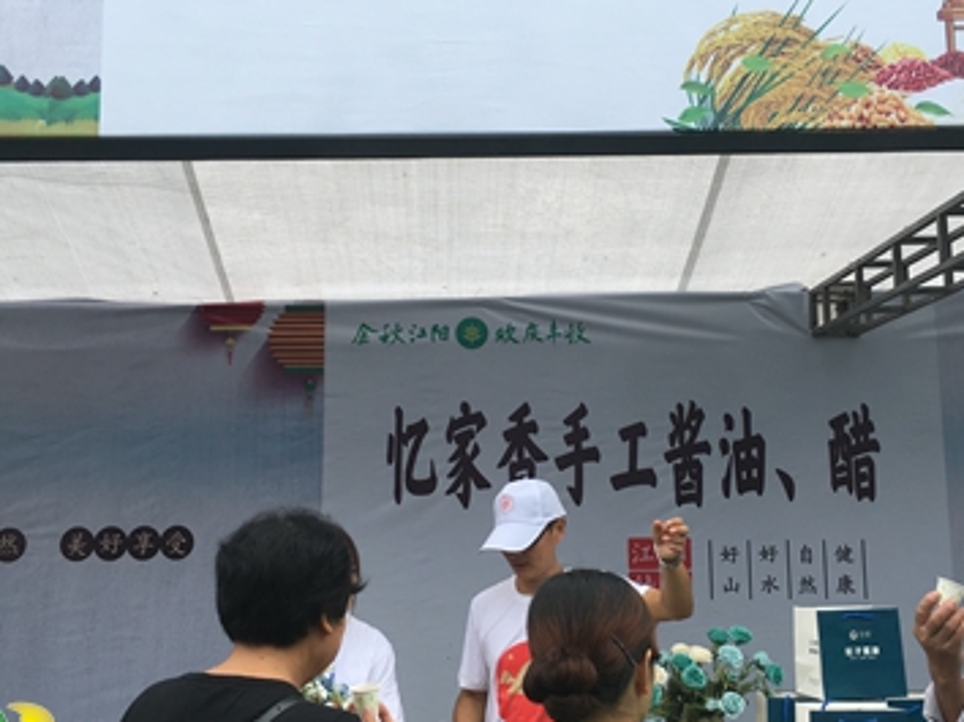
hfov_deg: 45.8
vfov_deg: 35.1
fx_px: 1141
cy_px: 339
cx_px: 517
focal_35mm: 41
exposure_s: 1/392
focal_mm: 4.15
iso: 25
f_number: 2.2
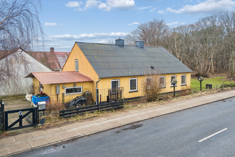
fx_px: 163
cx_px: 117
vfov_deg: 51.3
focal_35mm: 25
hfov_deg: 71.5
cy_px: 77
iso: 160
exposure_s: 1/160
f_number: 4
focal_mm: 24
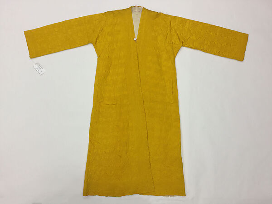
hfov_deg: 58.4
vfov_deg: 45.4
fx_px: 244
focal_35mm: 31
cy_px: 102
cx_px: 136
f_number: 2.4
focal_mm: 3.3
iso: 40
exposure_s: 1/120
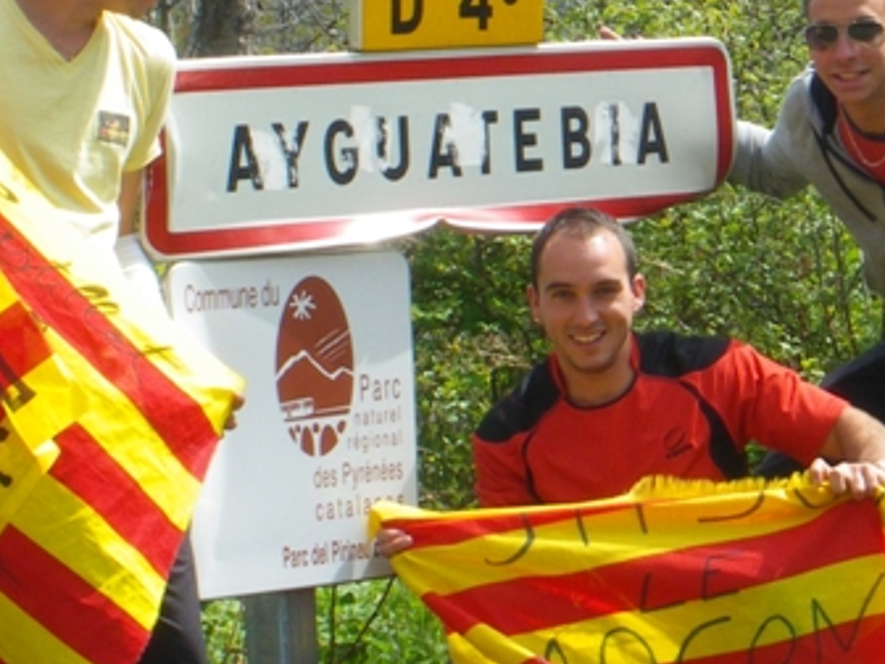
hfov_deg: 16.7
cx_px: 558
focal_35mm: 118
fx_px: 3017
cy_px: 319
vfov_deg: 12.6
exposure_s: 1/100
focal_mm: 11.1
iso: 64
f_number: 7.1
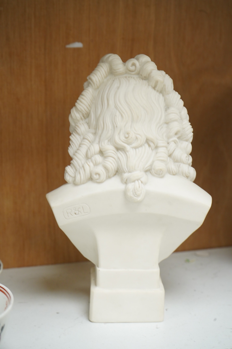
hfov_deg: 21.2
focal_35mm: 64
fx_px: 620
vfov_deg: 31.4
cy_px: 174
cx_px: 116
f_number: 9
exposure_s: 1/80
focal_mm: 64
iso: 2500
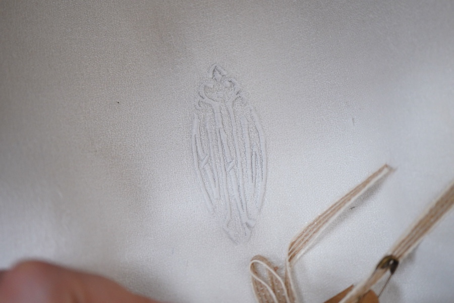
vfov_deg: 29.9
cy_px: 152
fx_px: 567
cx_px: 227
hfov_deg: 43.6
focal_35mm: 45
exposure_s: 1/125
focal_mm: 30
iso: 1250
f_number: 3.5
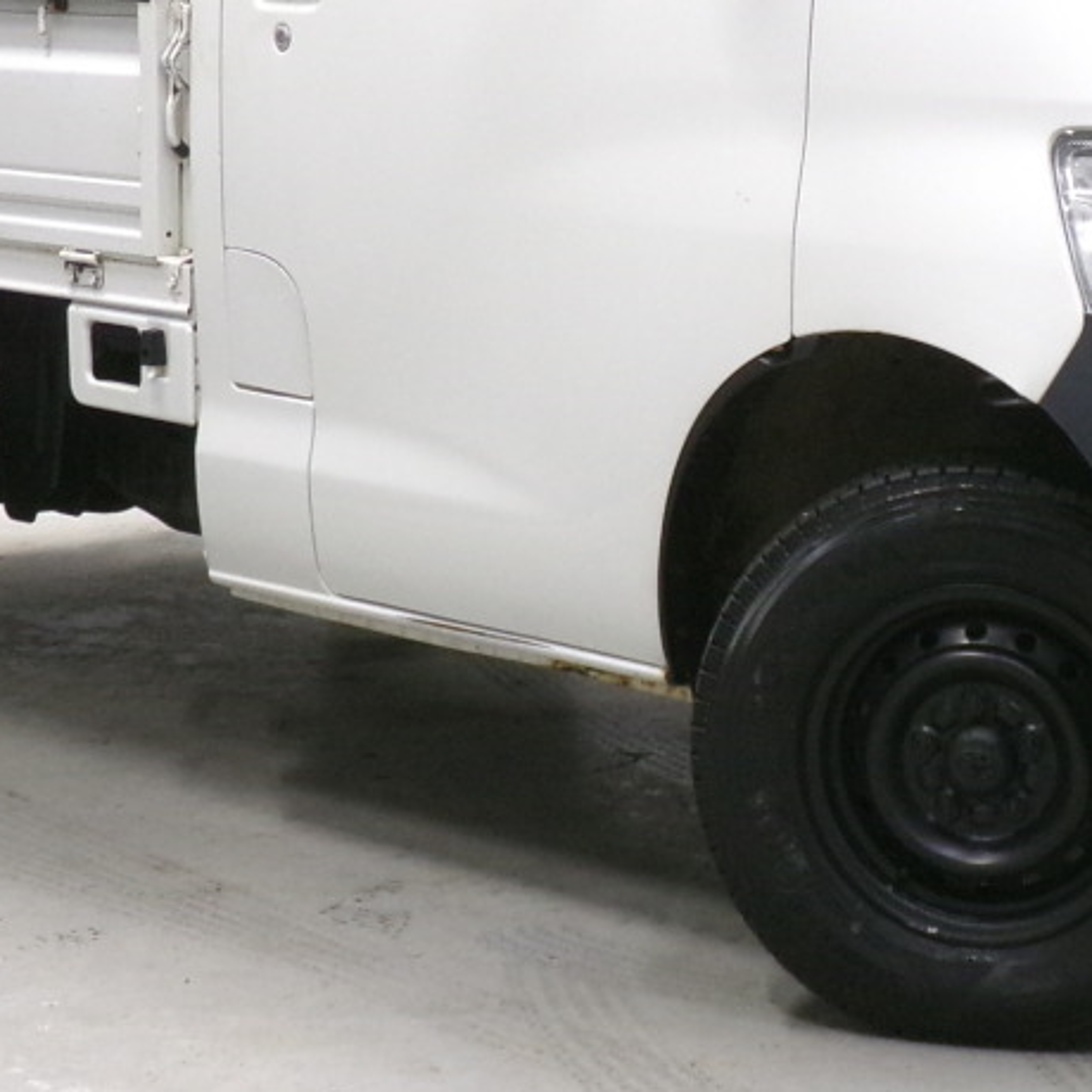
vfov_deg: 18.8
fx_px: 3248
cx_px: 772
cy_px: 152
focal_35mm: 91
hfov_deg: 19.0
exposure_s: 1/17
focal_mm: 6.6
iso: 518
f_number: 4
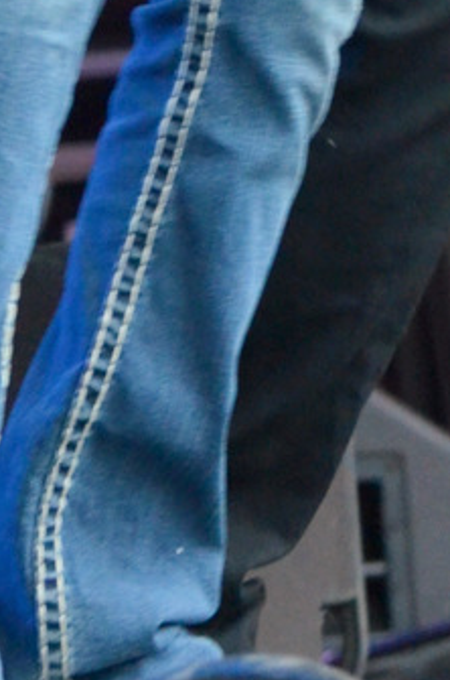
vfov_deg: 4.1
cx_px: 225
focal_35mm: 501
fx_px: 9432
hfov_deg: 2.7
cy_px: -518
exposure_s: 1/40
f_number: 4.5
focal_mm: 70
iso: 1600
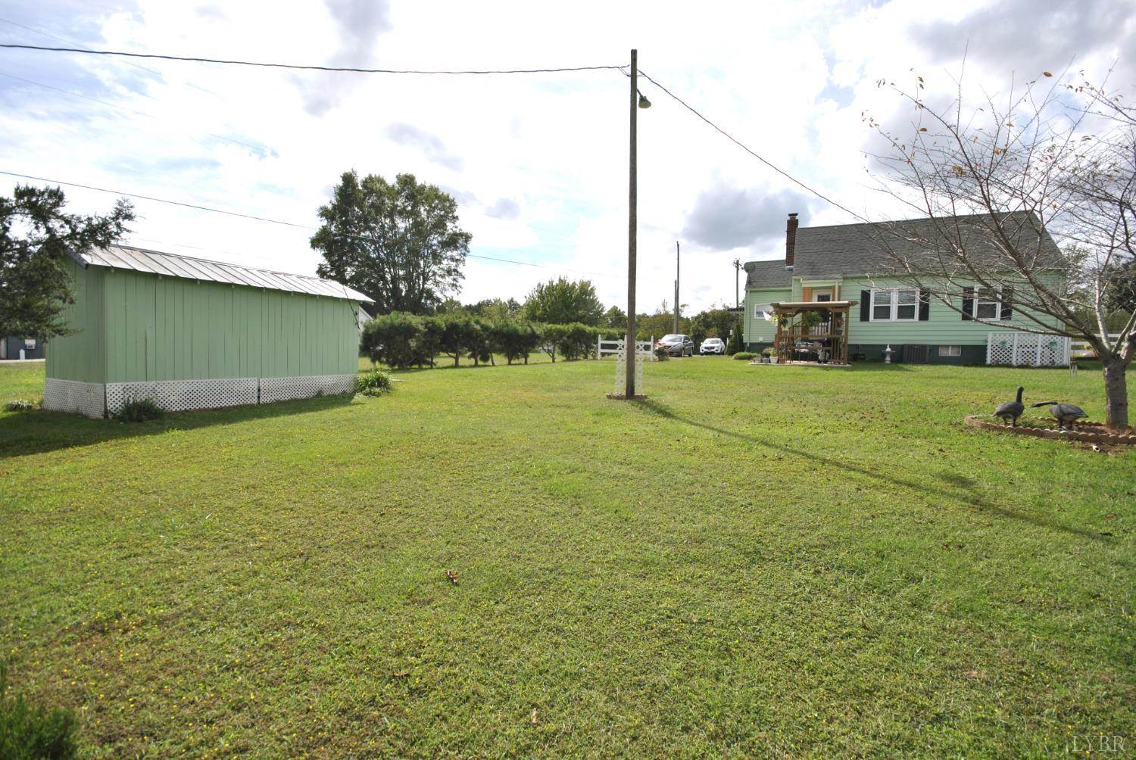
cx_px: 568
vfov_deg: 77.5
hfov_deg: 100.3
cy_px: 380
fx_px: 474
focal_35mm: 15
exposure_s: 1/250
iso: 100
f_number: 8
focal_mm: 10
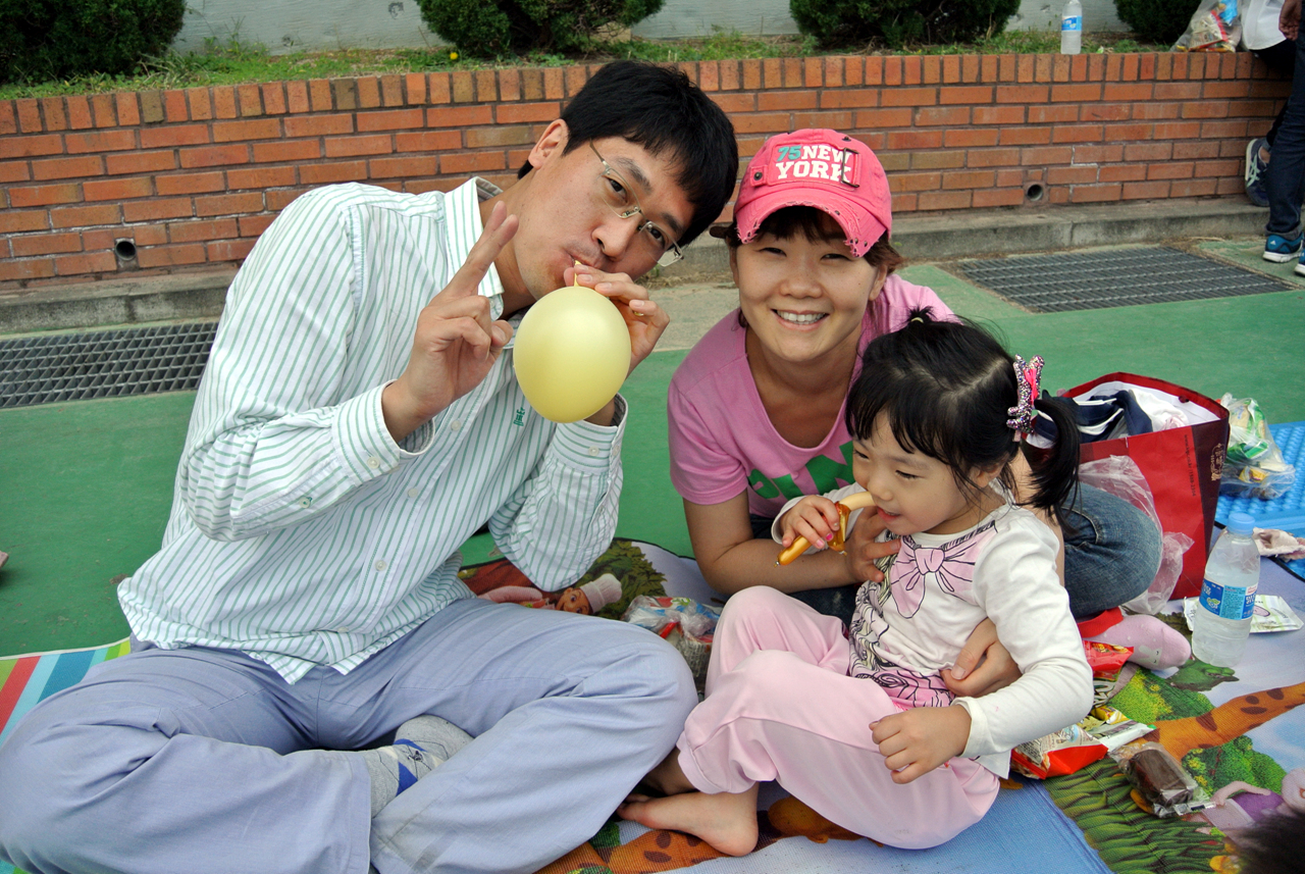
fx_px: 1053
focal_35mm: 29
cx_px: 652
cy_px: 437
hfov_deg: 63.6
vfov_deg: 45.1
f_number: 3.5
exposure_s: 1/500
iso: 180
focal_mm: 11
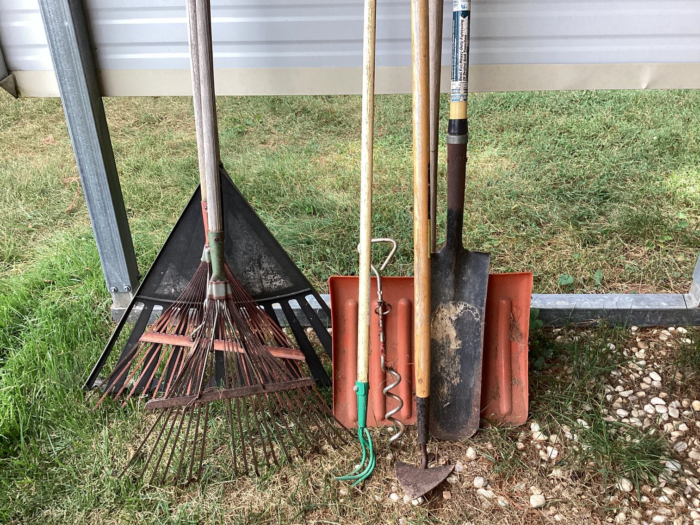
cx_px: 350
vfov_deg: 45.4
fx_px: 627
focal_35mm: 31
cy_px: 262
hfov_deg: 58.3
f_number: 2.4
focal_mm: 3.3
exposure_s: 1/120
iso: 64
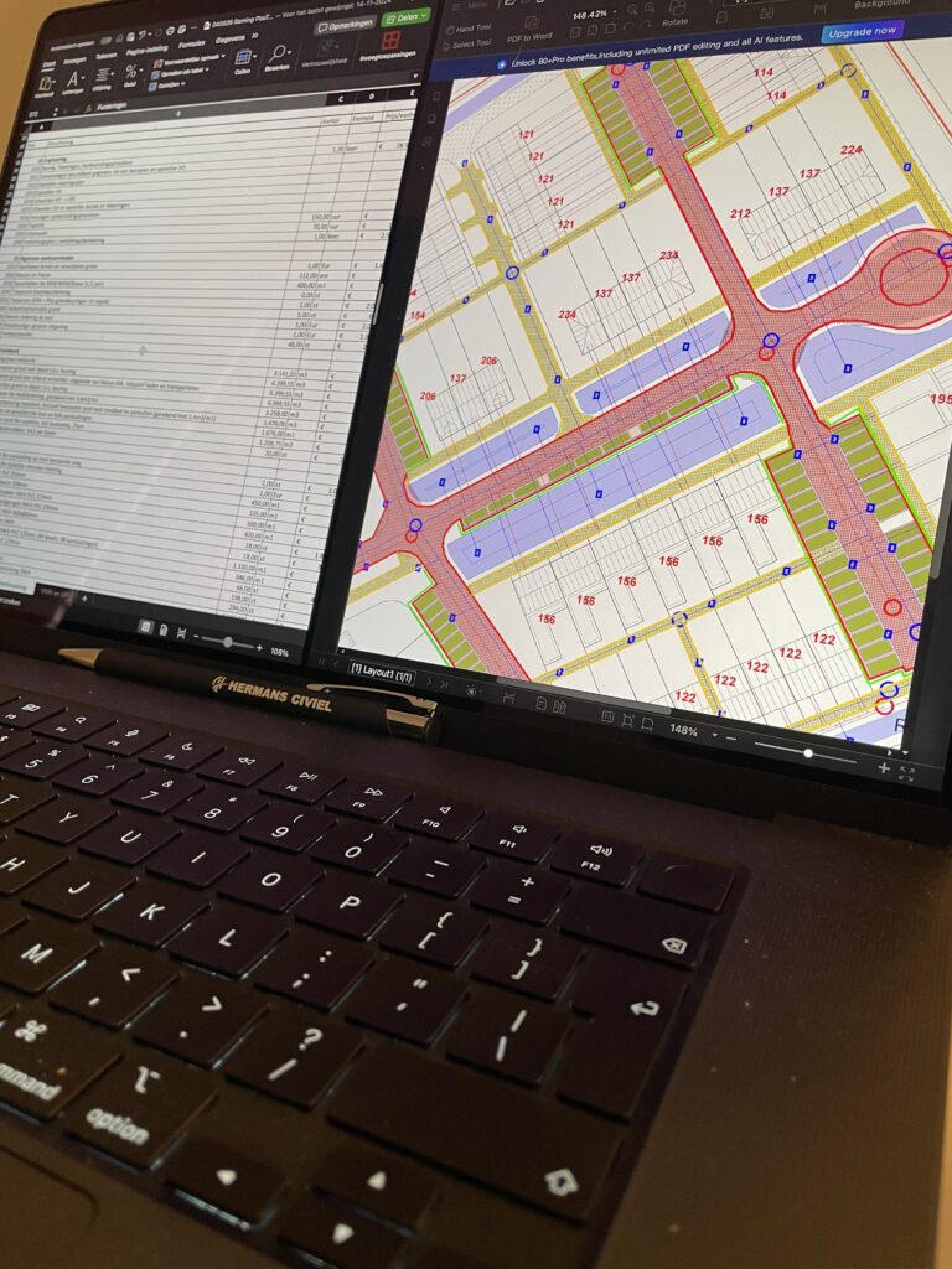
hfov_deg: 53.1
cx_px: 476
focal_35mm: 26
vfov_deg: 67.3
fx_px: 953
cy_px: 634
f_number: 1.6
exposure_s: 1/50
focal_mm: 4.2
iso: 160
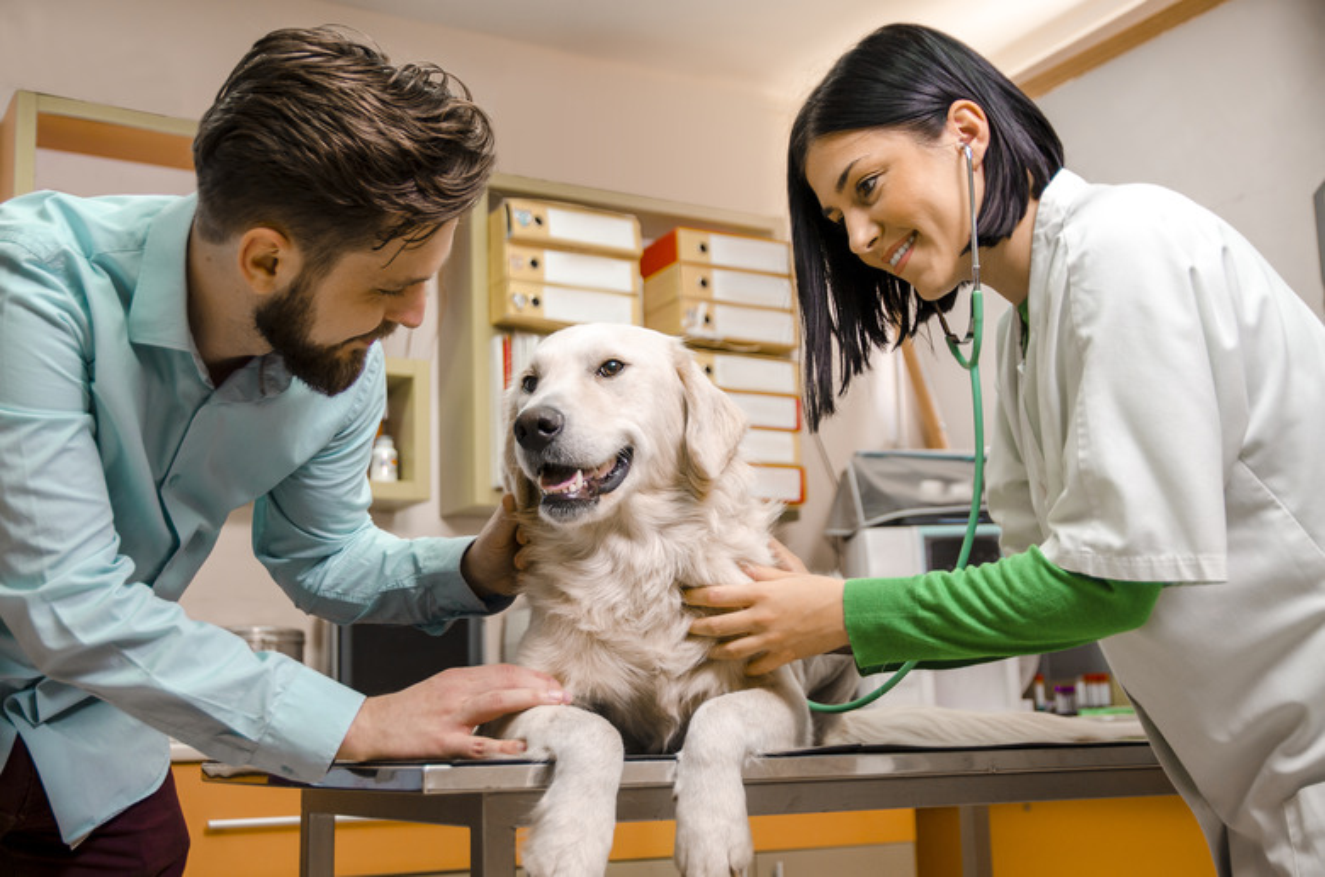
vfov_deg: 30.7
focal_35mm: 44
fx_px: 1597
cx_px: 662
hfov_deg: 45.1
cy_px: 438
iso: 320
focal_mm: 29
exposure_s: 1/200
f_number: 2.8
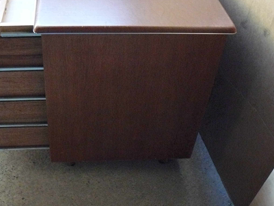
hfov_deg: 40.2
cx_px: 104
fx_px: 372
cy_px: 106
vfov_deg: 30.9
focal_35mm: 47
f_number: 2.8
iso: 800
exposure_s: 1/15
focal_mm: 6
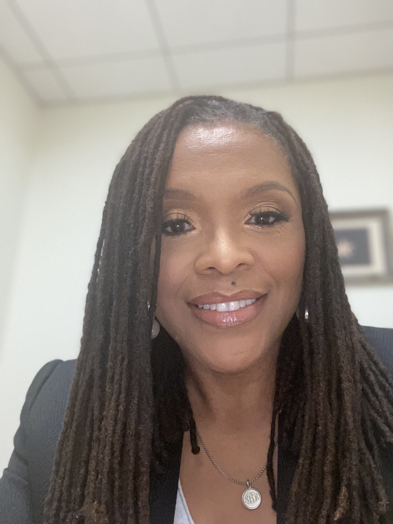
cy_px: 262
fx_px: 454
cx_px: 196
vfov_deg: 60.0
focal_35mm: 30
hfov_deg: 46.8
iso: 400
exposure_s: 1/30
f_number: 2.2
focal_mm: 2.71
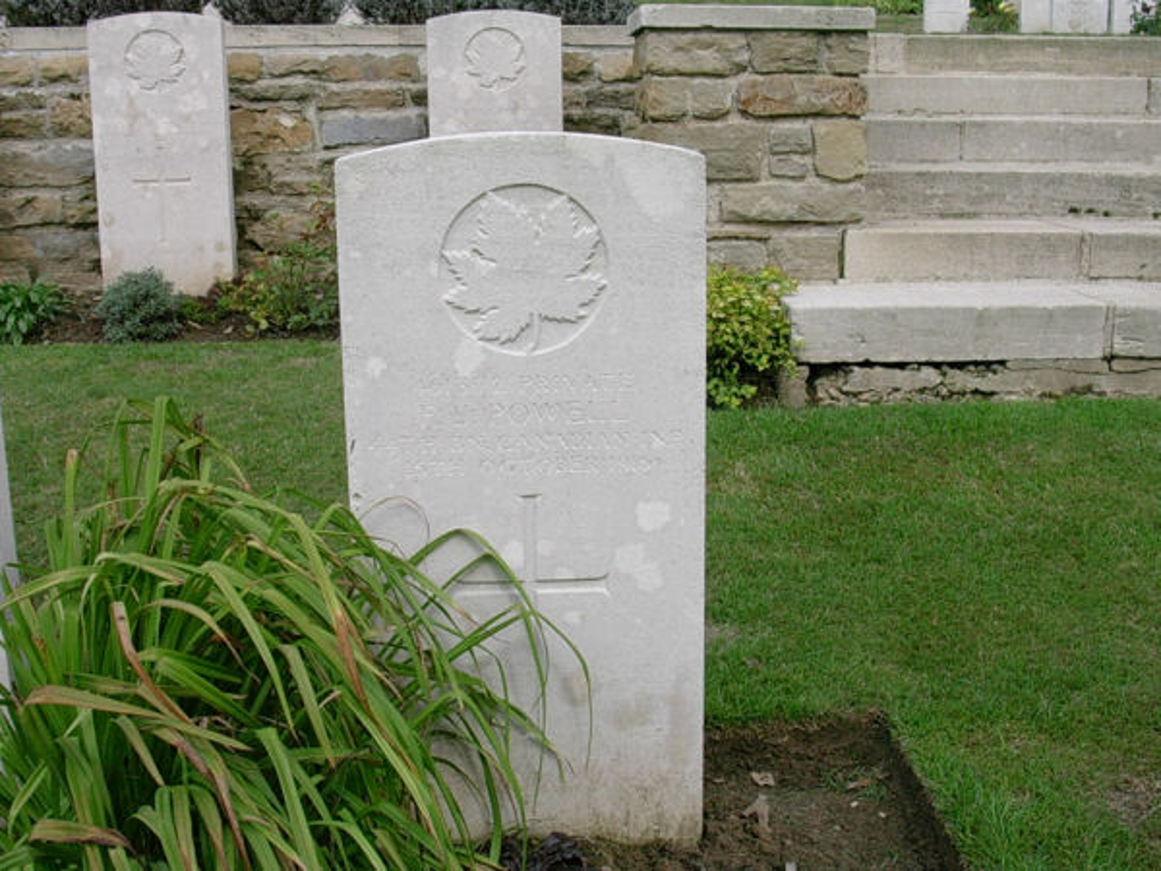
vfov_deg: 32.2
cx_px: 580
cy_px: 436
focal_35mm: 45
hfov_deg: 42.1
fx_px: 1509
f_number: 5.8
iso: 70
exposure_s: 1/197
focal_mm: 6.7
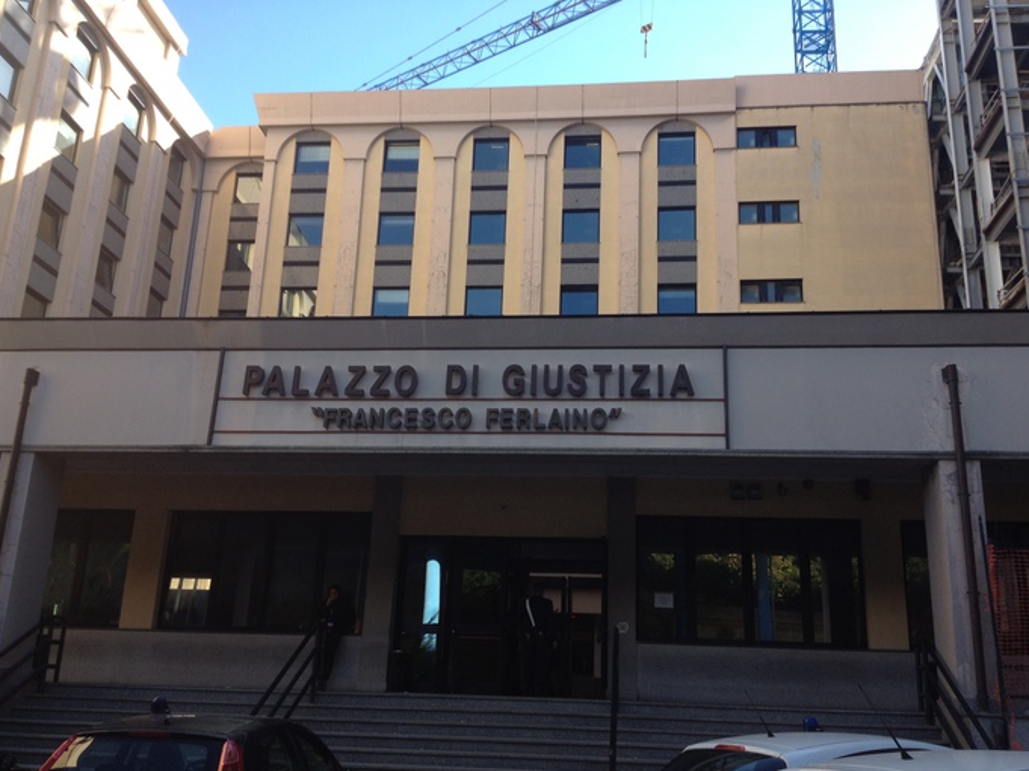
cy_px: 395
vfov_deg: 39.6
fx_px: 1070
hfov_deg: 51.4
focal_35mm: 36
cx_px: 520
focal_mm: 4.28
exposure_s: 1/412
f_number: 2.4
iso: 50
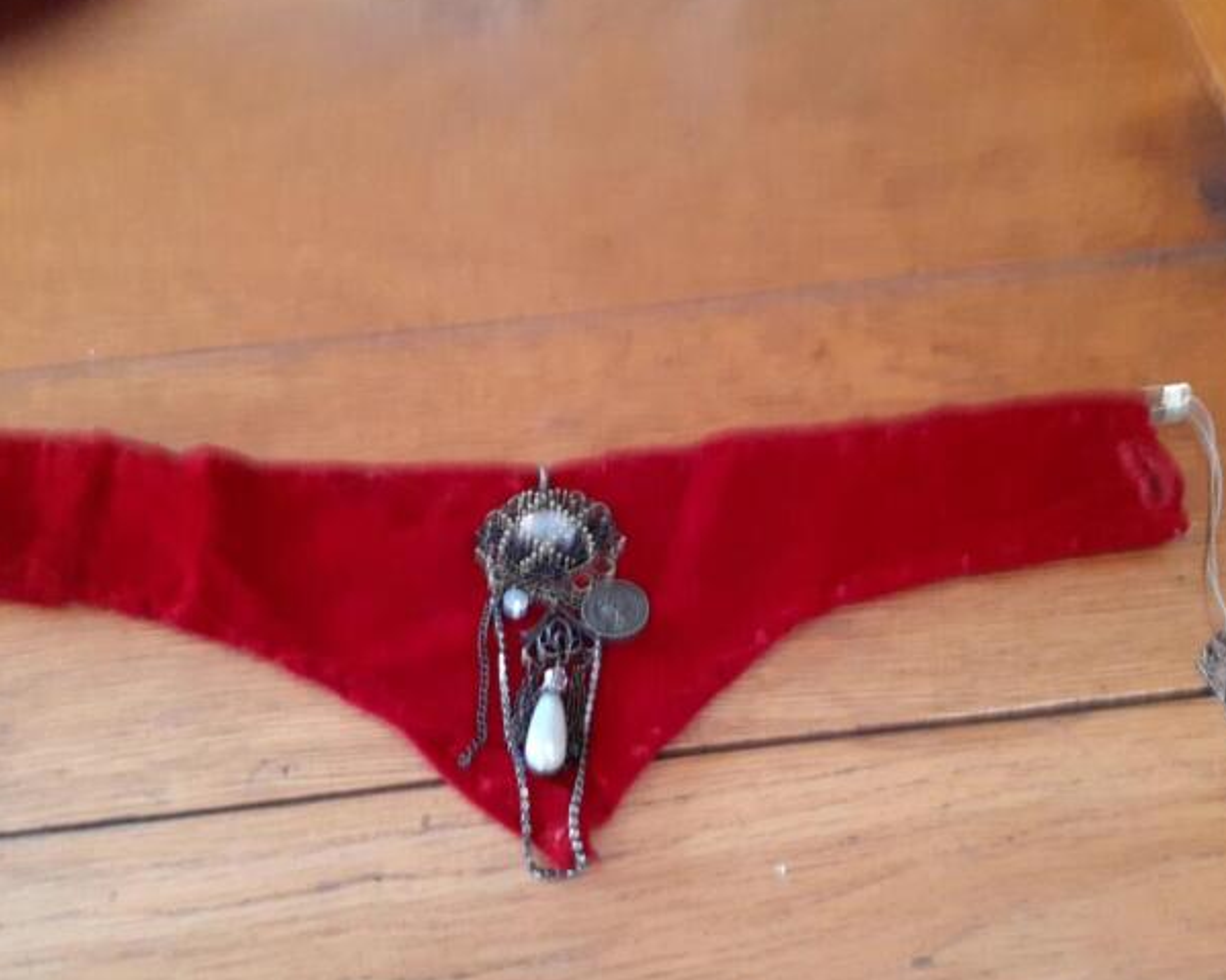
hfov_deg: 54.2
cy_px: 562
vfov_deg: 44.4
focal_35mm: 33
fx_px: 1197
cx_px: 583
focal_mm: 3.6
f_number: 1.9
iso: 250
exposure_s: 1/24
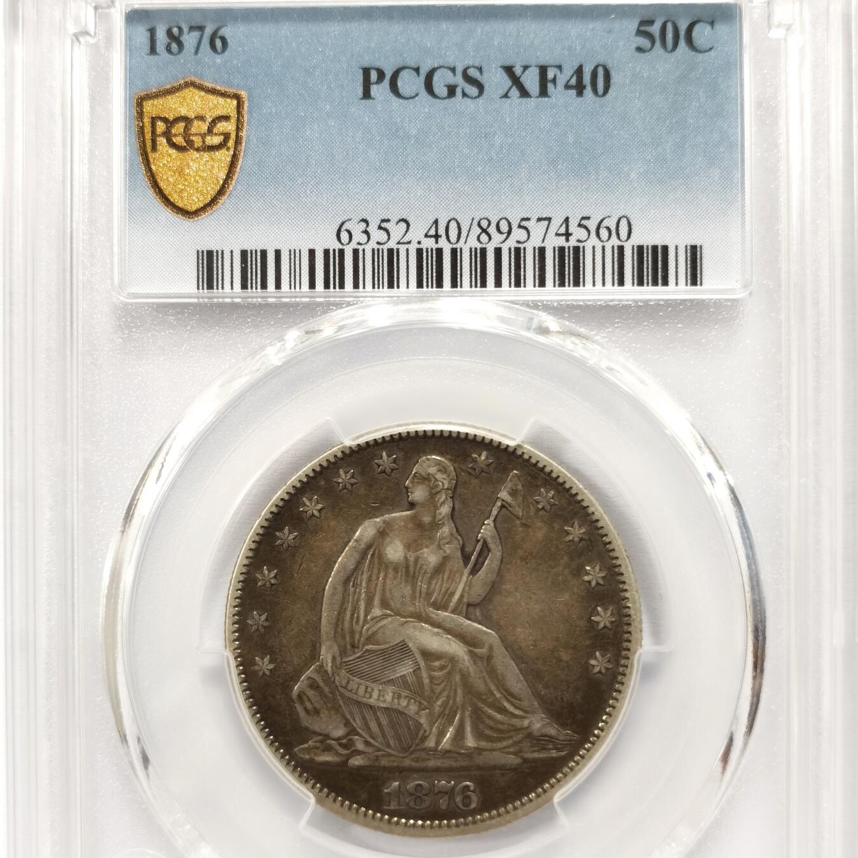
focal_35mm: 64
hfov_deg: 26.9
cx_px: 430
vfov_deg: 26.9
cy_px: 474
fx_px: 1795
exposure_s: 1/100
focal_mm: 5.56
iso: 200
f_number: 16
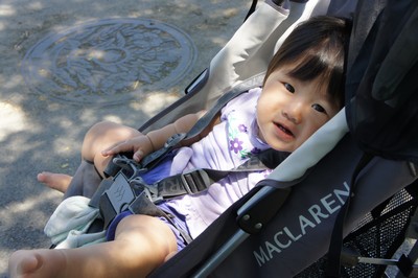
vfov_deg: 30.8
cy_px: 139
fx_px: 505
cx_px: 209
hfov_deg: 45.0
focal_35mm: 44
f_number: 6.3
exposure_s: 1/125
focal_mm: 29
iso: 200
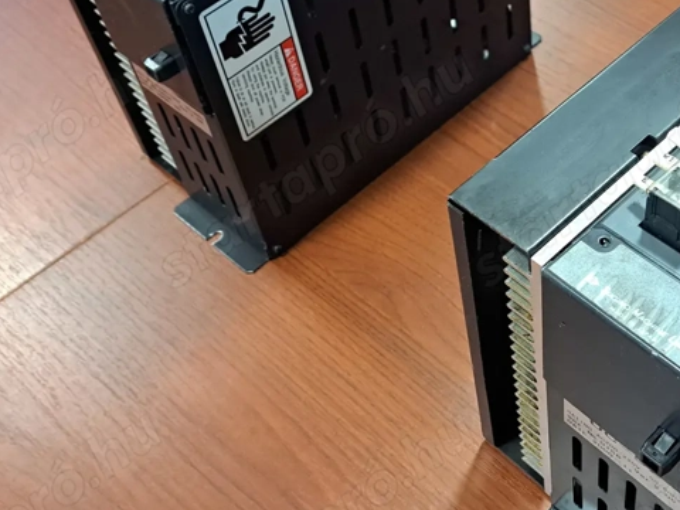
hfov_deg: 37.3
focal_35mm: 50
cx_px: 502
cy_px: 194
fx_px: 982
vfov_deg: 29.0
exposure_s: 1/50
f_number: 1.8
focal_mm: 5.23
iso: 320
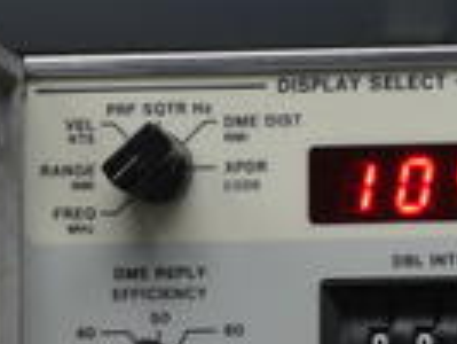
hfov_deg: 4.8
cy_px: 502
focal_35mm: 414
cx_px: 636
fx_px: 5471
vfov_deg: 3.6
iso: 400
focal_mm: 69
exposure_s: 1/10
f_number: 11
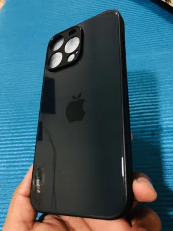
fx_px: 187
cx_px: 86
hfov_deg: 49.7
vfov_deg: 63.4
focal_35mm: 28
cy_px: 116
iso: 100
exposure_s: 1/15
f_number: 1.8
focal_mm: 3.99
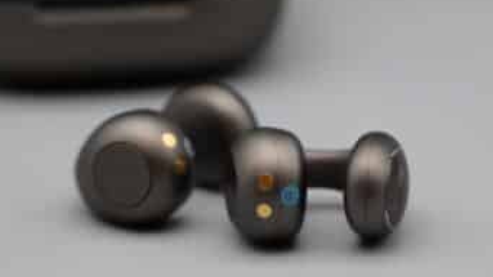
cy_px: 178
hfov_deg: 6.0
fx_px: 4705
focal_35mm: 360
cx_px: 270
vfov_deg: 3.4
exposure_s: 1/320
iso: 2000
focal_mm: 300
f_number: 8
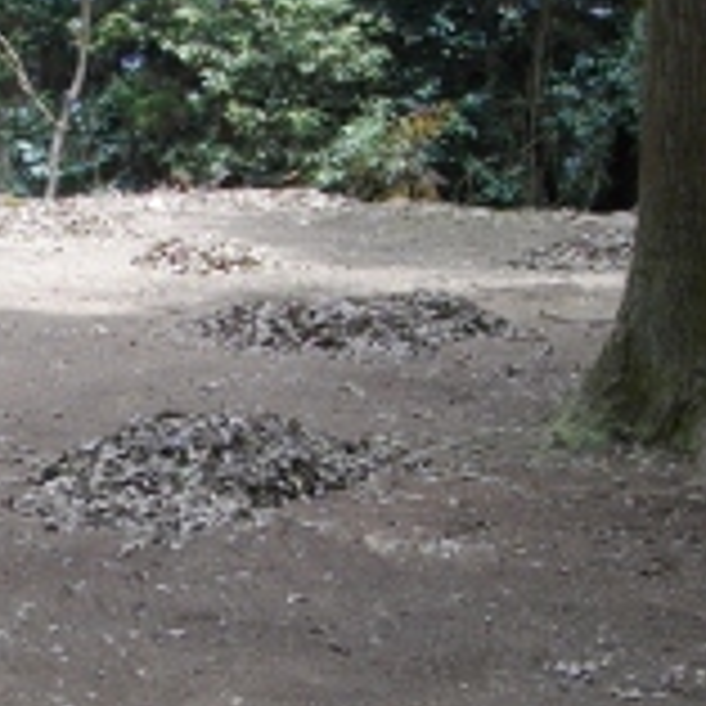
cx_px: 180
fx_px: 2077
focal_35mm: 90
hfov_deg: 19.2
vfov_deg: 19.3
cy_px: 411
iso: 100
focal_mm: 5.7
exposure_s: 1/200
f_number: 2.9
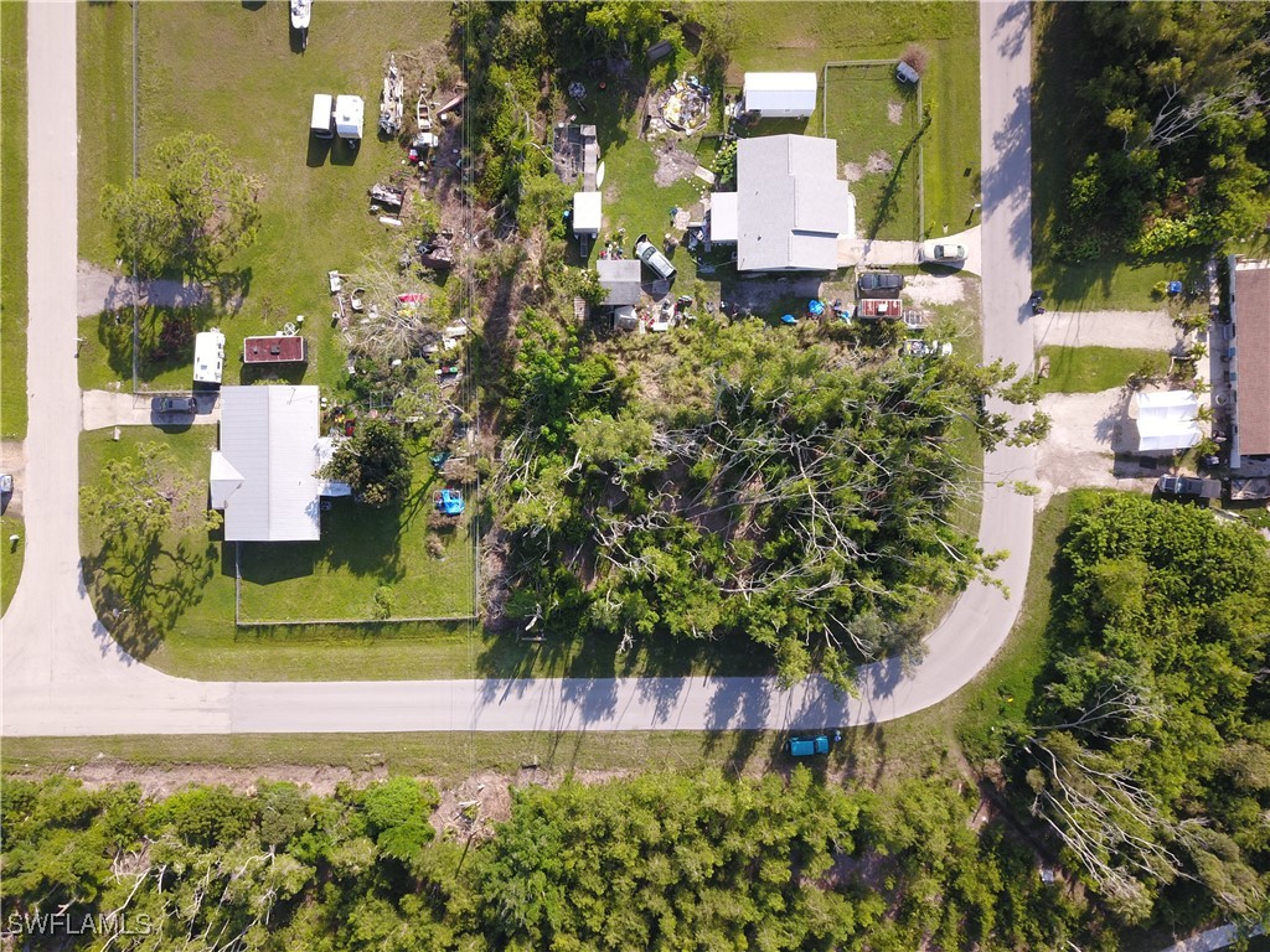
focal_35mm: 26
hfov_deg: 67.3
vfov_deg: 53.1
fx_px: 954
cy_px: 476
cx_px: 635
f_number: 2.2
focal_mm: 4.73
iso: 100
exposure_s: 1/438
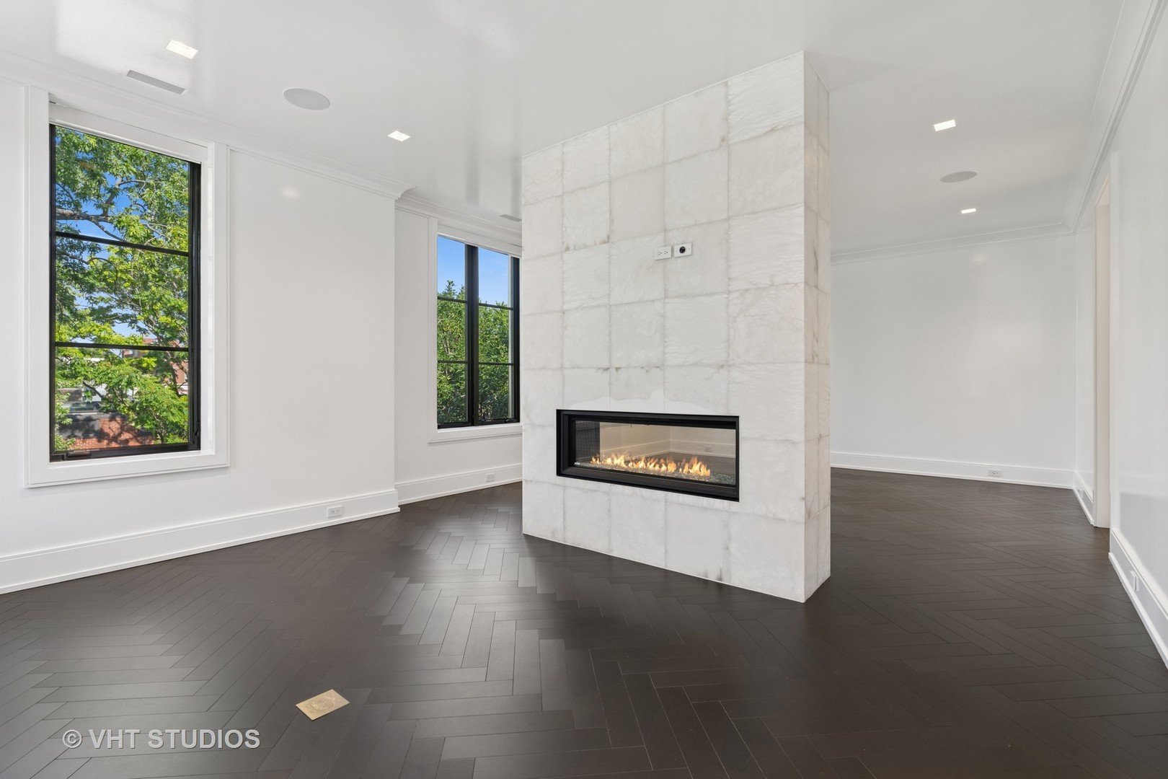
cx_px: 584
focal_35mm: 16
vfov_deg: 73.7
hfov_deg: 96.7
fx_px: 519
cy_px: 390
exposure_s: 1/160
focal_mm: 16
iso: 320
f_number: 8
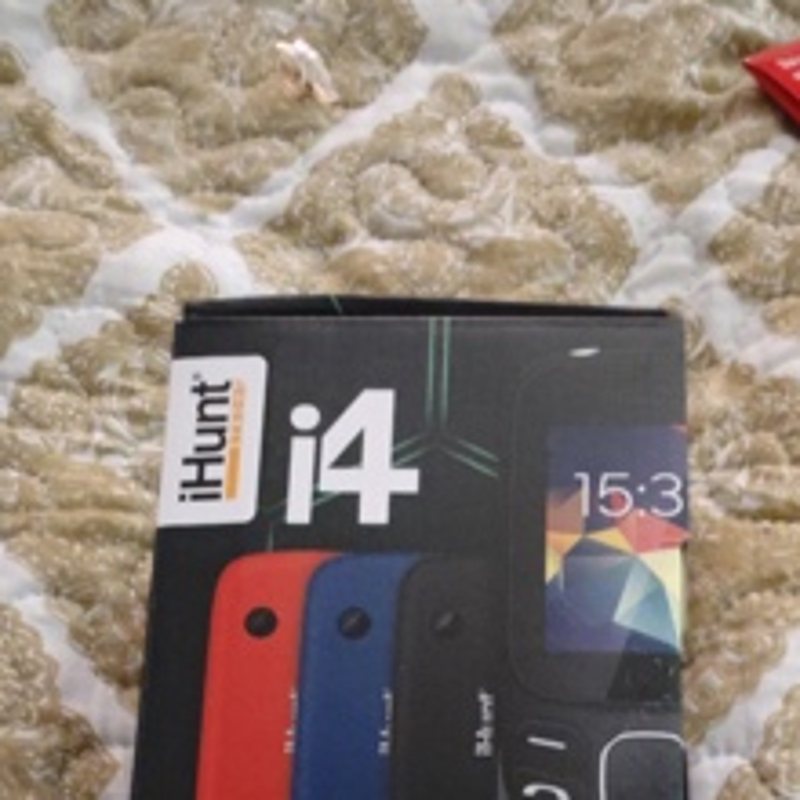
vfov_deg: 42.1
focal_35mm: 37
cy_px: 684
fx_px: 967
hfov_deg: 44.9
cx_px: 422
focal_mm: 2.03
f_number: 1.8
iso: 2500
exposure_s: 1/14.3
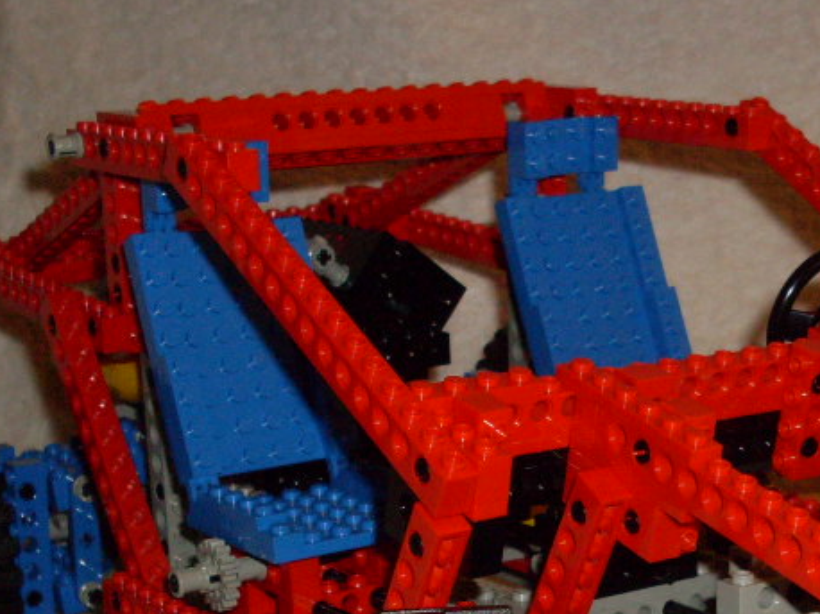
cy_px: 587
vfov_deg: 17.0
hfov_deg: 22.7
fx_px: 2012
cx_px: 666
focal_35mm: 85
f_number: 2.8
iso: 100
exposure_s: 1/45
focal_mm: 6.3
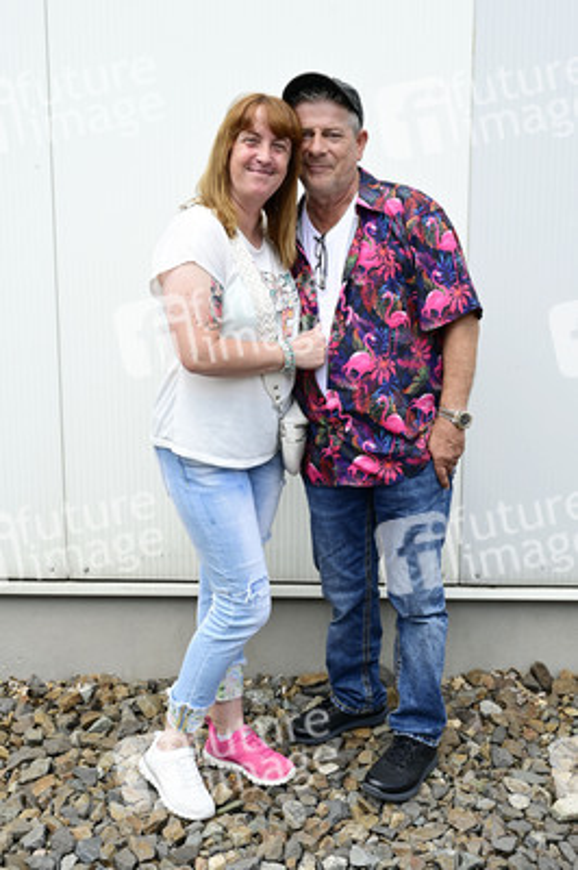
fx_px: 868
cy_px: 435
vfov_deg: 53.2
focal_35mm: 36
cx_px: 289
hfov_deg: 36.8
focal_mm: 36
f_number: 6.3
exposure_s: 1/200
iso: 125
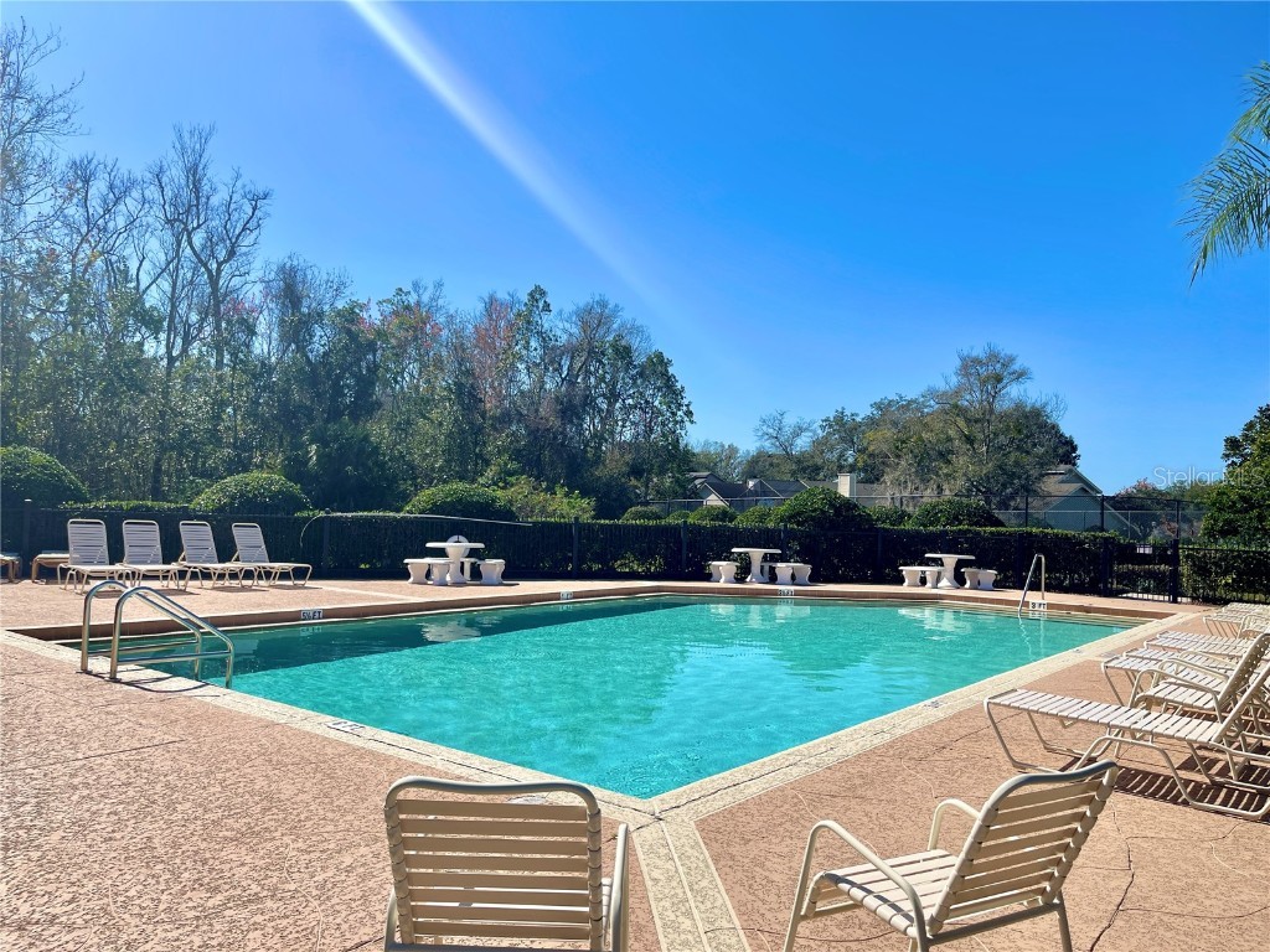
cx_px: 635
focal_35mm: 25
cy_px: 476
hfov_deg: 69.4
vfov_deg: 54.9
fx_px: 917
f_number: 1.6
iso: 32
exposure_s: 1/5376
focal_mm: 5.1
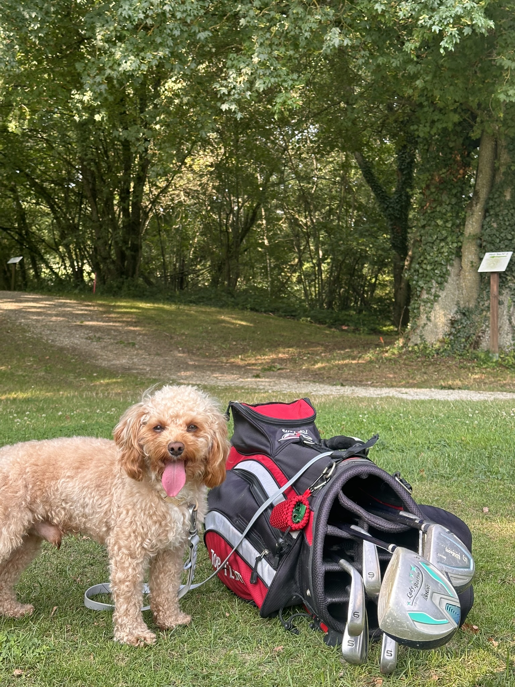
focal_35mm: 48
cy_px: 344
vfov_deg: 39.7
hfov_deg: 30.3
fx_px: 952
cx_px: 258
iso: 64
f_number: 1.78
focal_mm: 6.86
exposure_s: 1/395
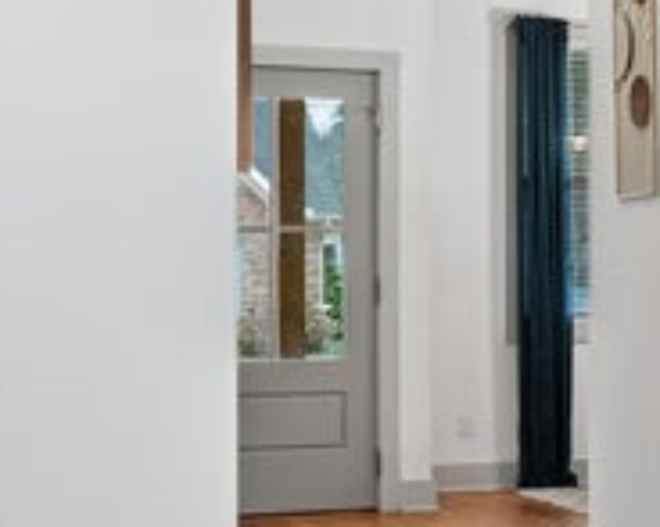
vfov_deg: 13.9
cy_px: 269
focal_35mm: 110
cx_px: 1065
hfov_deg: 15.6
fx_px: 2156
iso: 100
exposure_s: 1/20
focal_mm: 22.5
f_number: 11
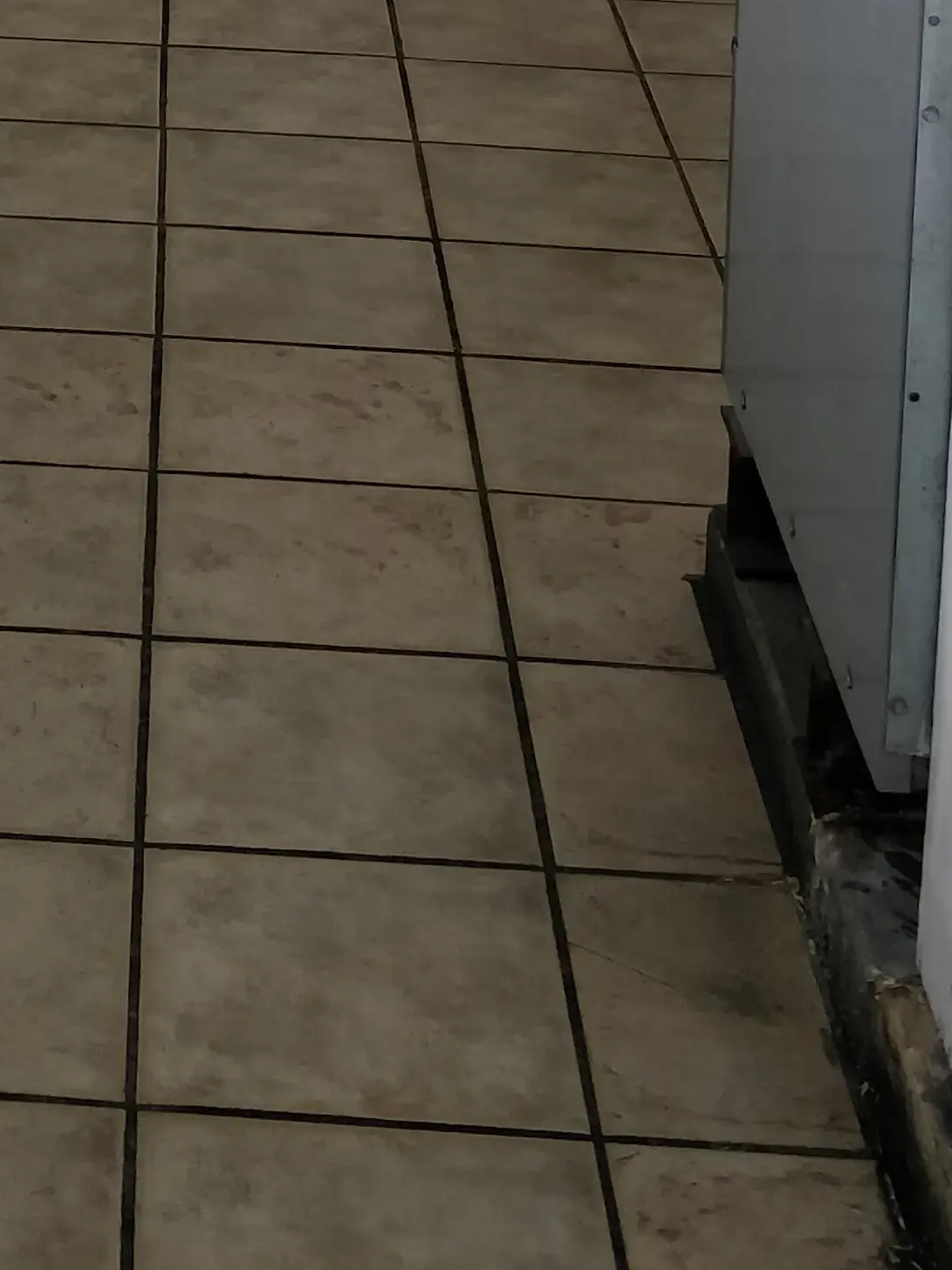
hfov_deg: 18.6
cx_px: -108
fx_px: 2787
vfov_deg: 21.7
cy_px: -609
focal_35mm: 76
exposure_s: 1/149
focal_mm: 4.1
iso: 200
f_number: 1.7
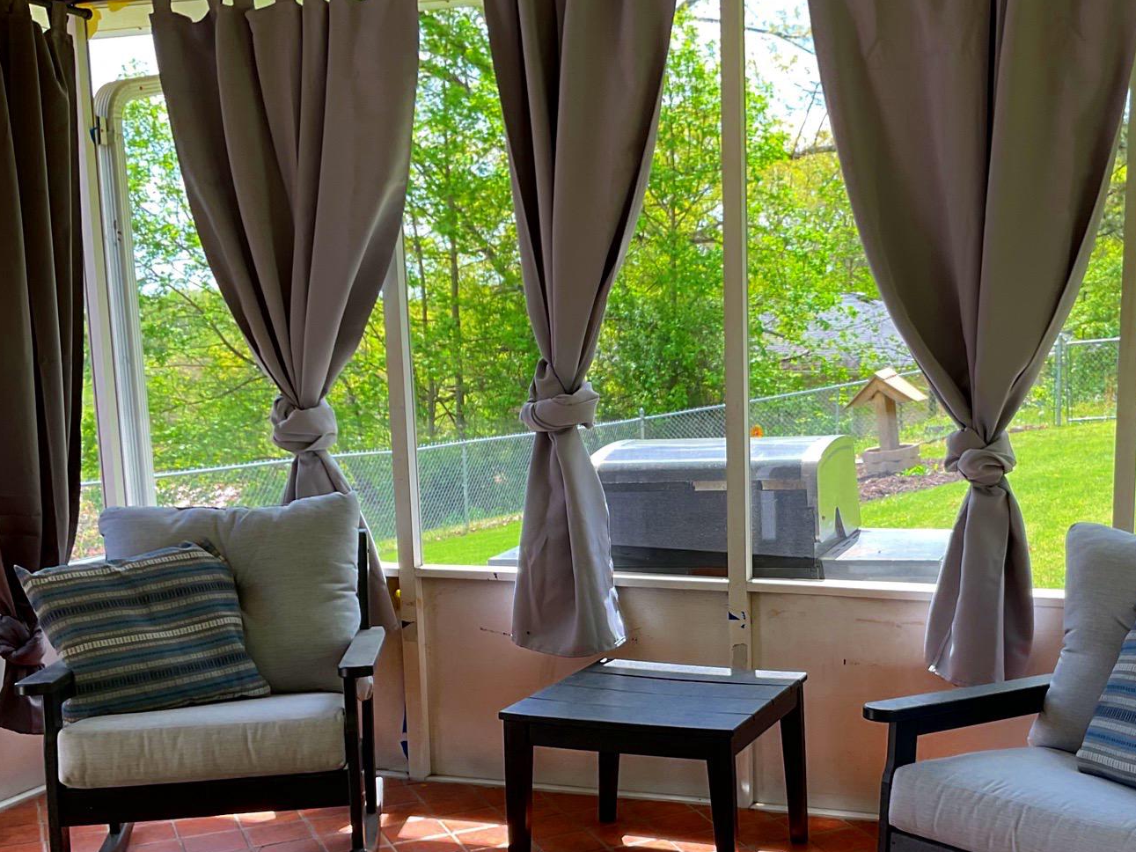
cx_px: 769
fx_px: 1509
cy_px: 588
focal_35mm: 46
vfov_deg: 31.2
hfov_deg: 40.7
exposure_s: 1/120
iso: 25
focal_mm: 3
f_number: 1.8
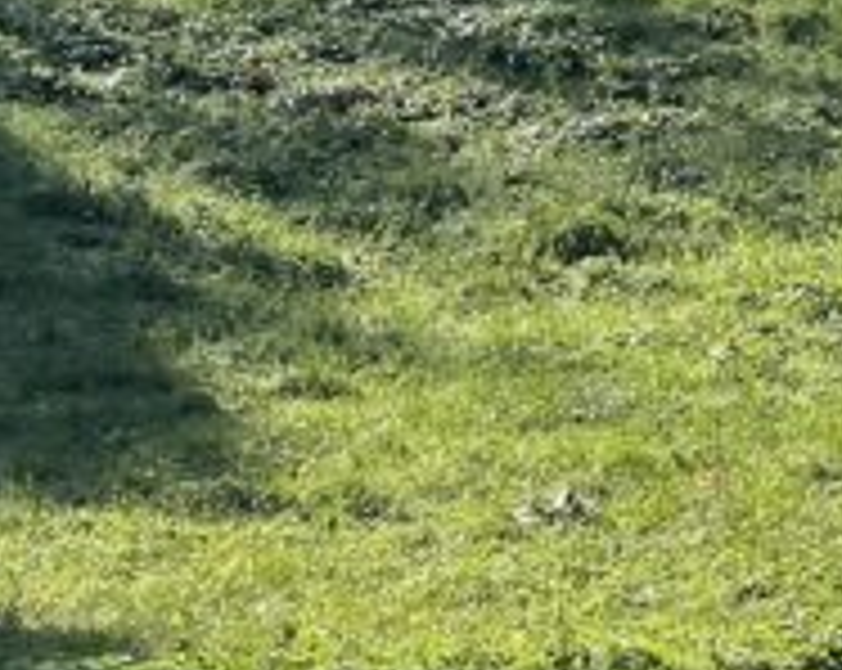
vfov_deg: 3.7
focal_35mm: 412
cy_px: -877
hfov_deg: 4.7
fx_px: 10251
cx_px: 1468
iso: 32
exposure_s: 1/1043
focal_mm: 9
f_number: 2.8
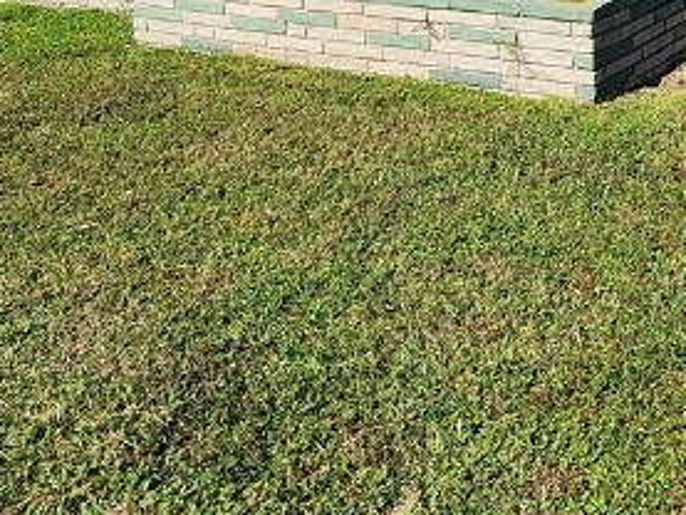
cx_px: 609
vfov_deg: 26.2
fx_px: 952
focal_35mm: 48
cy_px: -139
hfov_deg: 37.2
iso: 50
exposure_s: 1/2969
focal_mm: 2.2
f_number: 2.2
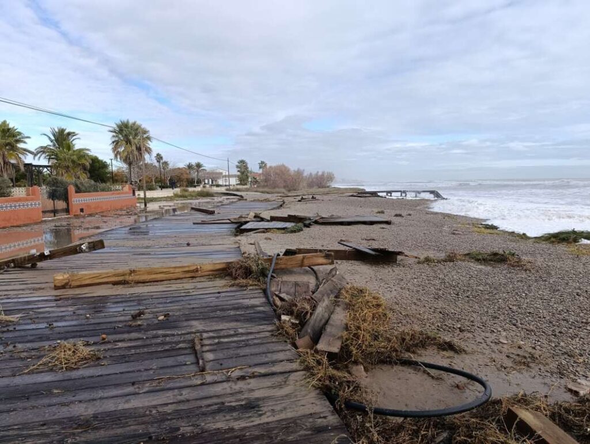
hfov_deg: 73.8
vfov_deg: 59.0
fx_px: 393
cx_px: 295
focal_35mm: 23
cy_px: 222
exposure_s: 1/467
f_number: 1.65
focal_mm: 6.11
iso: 50
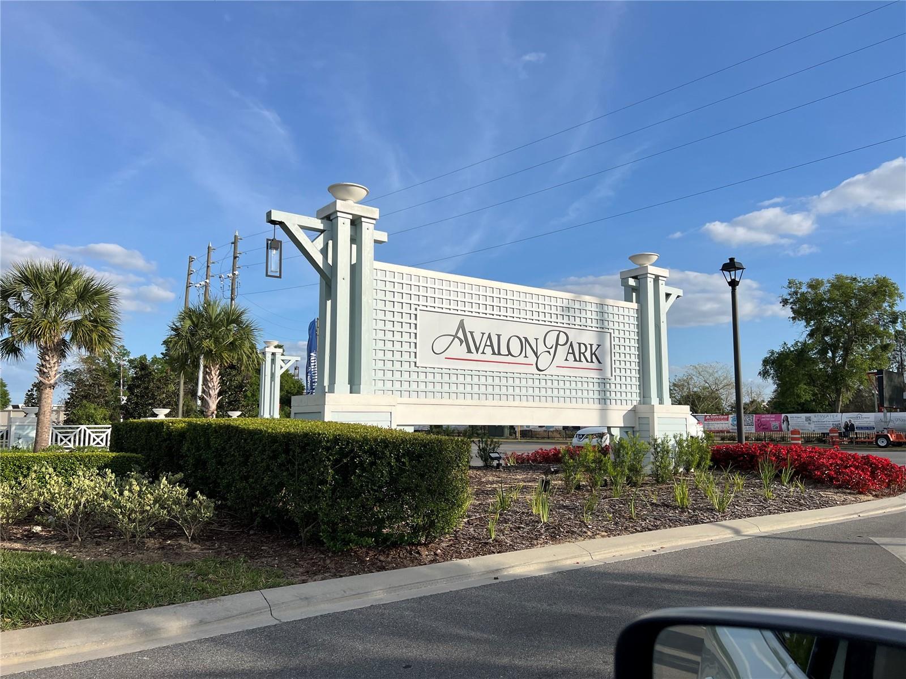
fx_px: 680
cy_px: 340
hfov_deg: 67.3
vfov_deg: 53.1
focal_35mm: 26
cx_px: 453
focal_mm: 5.7
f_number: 1.5
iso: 50
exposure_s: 1/5882
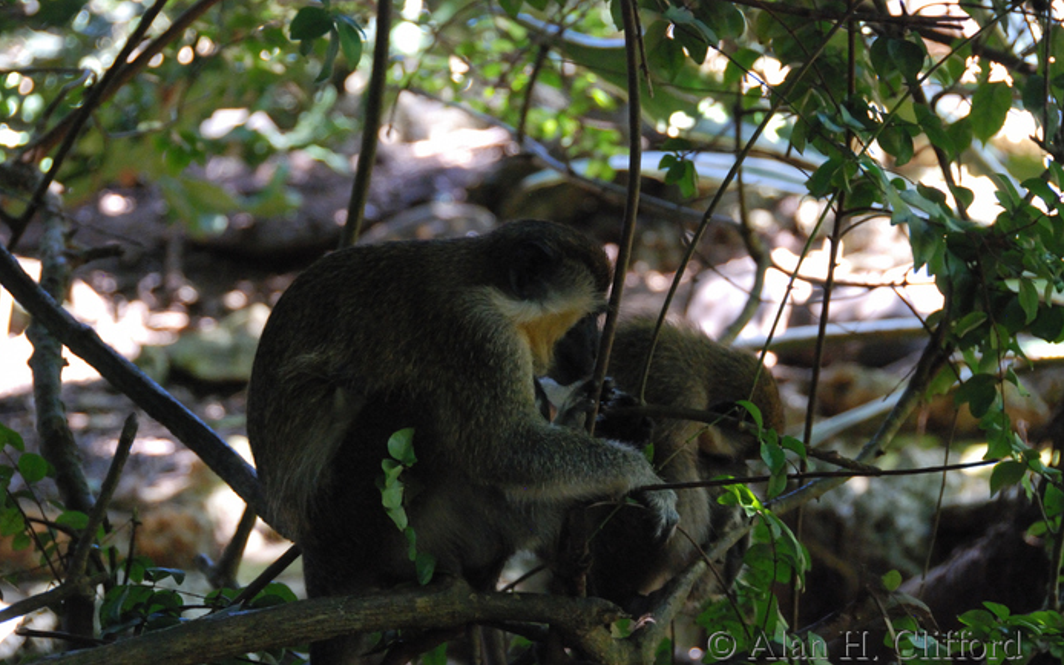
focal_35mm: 147
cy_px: 323
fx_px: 4249
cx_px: 529
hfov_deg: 14.3
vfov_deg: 9.0
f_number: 5.3
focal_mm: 95
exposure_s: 1/100
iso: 1600
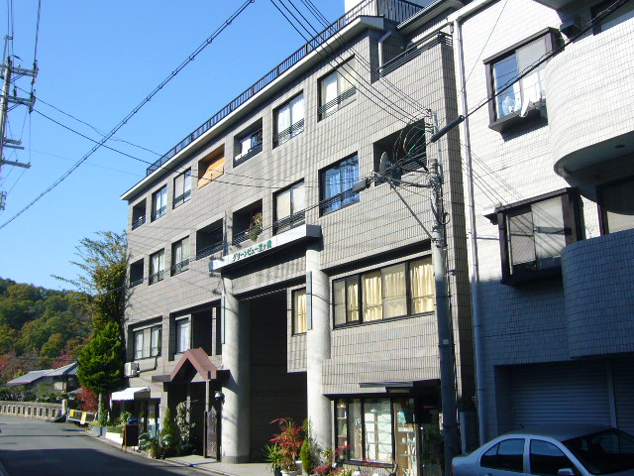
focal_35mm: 40
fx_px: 733
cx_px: 317
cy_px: 238
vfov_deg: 36.0
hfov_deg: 46.8
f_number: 5.6
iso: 80
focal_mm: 4.7
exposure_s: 1/250
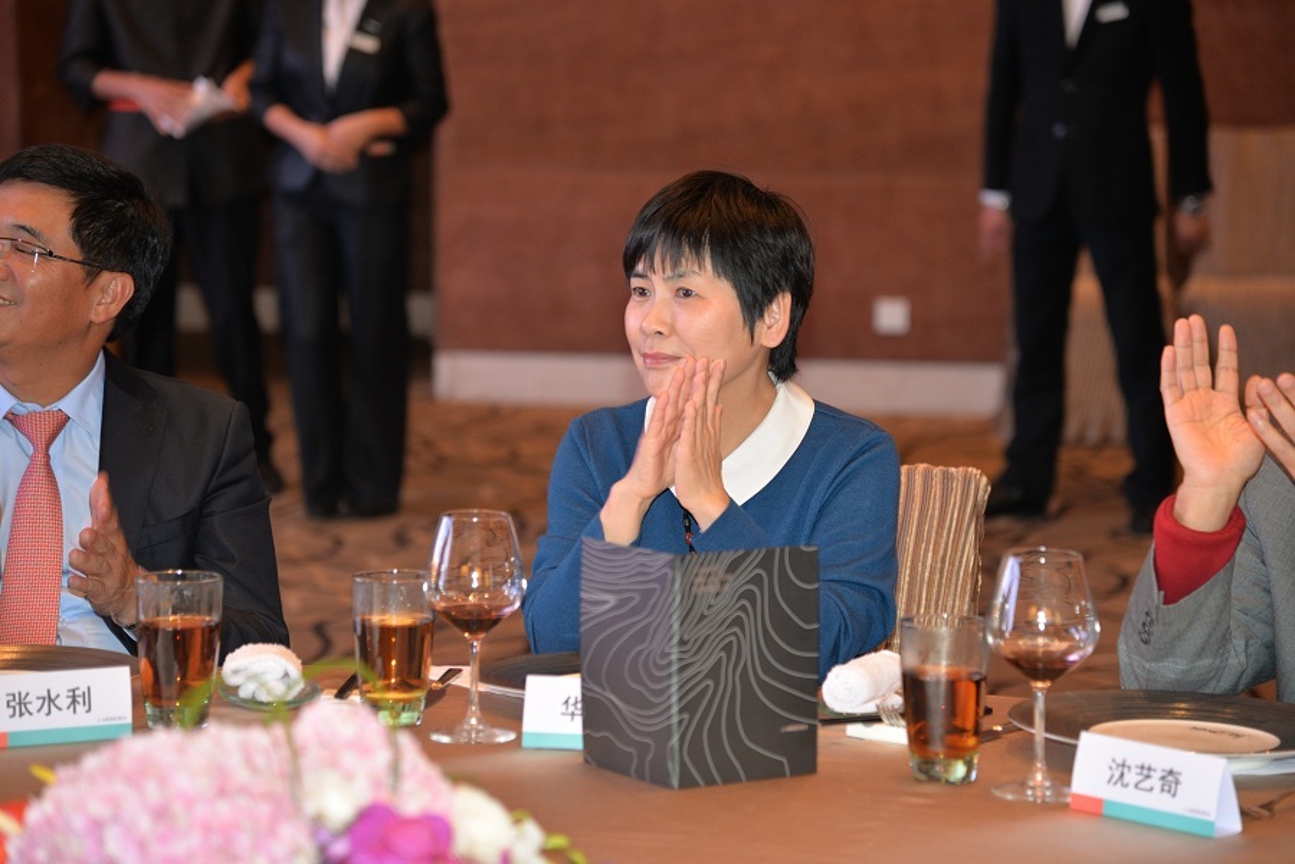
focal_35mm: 120
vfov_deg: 11.4
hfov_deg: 17.1
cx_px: 648
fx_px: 4316
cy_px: 432
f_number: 4
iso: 800
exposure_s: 1/60
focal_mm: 120
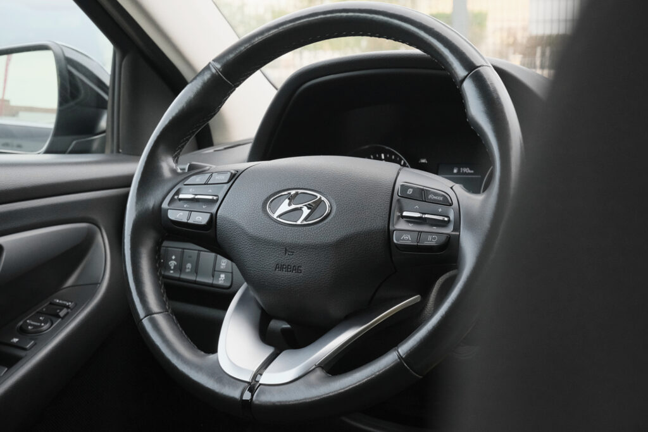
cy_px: 216
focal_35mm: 68
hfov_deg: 29.7
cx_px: 324
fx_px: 1224
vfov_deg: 20.0
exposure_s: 1/160
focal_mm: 45
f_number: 9
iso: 2000
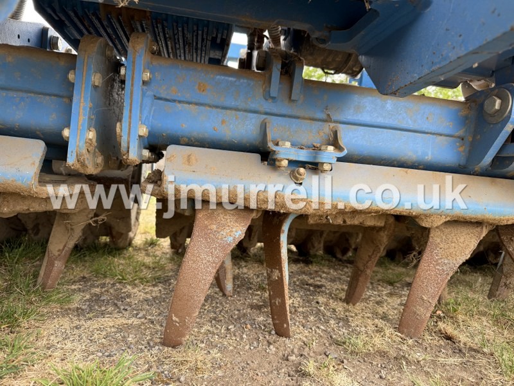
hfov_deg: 71.6
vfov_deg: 56.8
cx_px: 257
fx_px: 356
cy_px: 193
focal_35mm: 24
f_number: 1.78
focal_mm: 6.76
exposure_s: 1/217
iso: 64
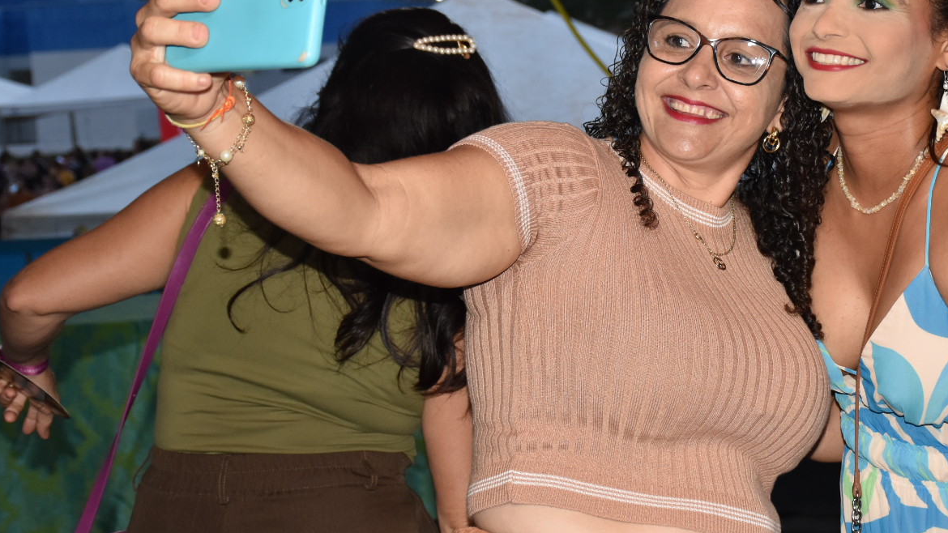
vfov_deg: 13.9
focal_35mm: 87
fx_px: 2187
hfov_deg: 24.3
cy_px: 220
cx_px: 639
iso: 800
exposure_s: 1/100
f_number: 5.6
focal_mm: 40
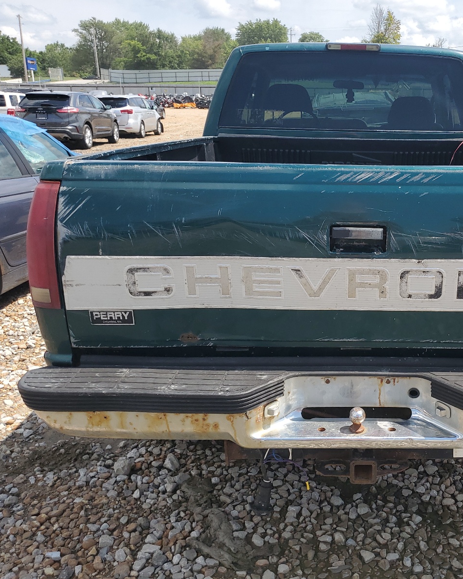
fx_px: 582
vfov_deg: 52.8
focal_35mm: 34
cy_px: 289
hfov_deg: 41.9
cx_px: 354
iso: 50
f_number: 1.5
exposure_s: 1/2500
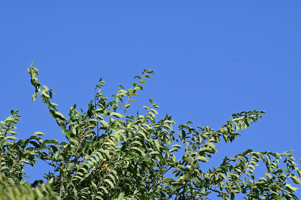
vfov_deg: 2.3
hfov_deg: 3.4
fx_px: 5013
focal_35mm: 600
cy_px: 100
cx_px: 150
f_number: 13
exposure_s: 1/2500
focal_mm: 600
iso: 2000
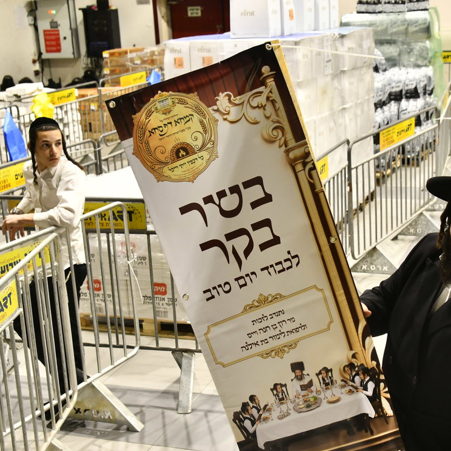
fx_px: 943
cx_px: 276
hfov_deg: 26.8
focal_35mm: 64
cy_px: 251
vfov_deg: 26.9
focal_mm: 40
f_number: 5
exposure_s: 1/50
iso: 1000
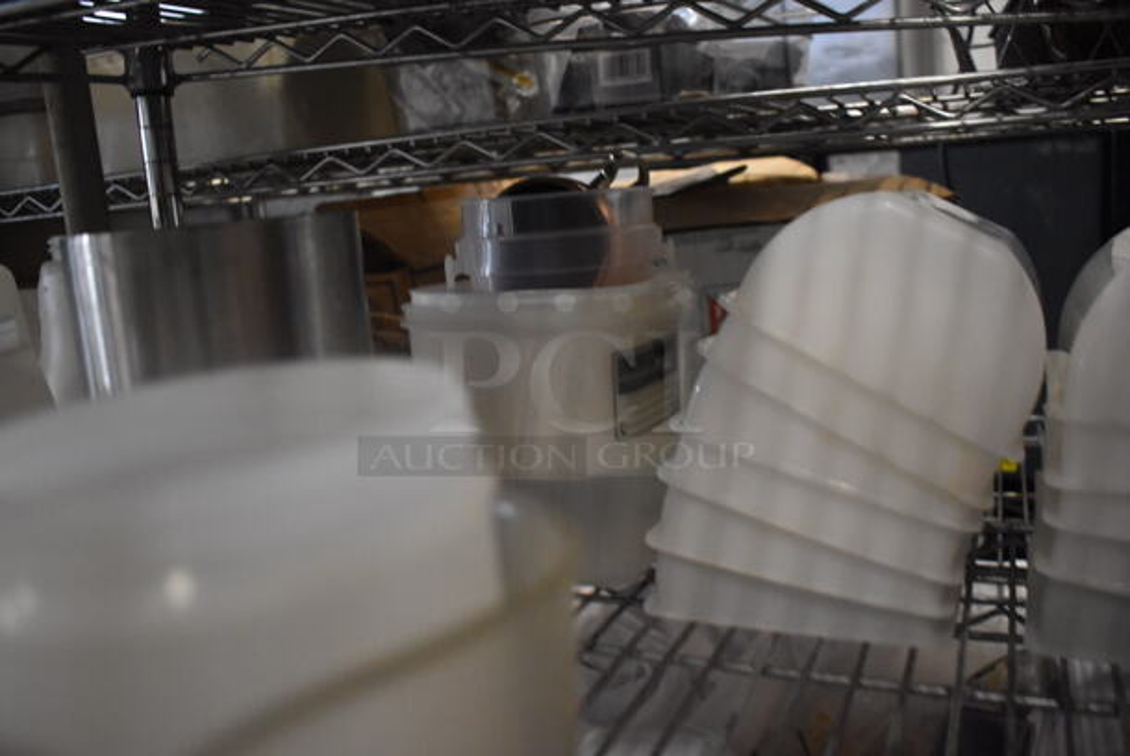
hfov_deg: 61.9
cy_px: 378
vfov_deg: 43.7
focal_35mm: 30
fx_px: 943
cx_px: 565
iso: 4500
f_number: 3.8
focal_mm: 20
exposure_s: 1/125
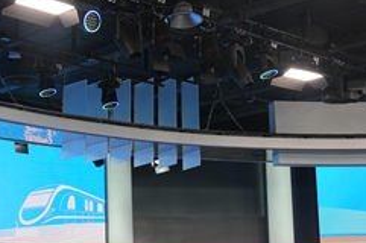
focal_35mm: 100
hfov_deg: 20.4
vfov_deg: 13.6
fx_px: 1015
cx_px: 129
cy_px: 110
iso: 1000
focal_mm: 28
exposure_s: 1/160
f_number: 4
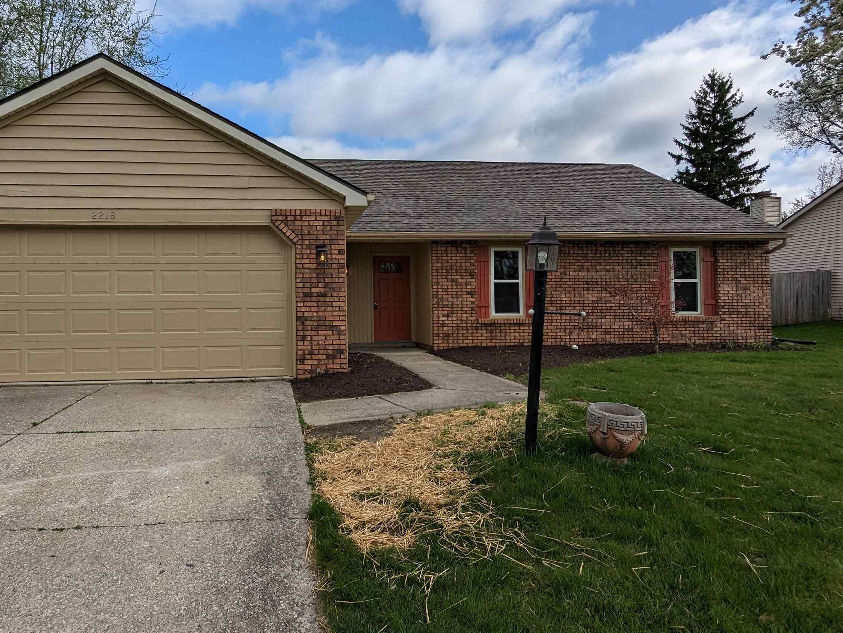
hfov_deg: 75.3
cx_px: 326
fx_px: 536
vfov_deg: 61.1
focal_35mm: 22
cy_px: 303
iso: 48
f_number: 2.2
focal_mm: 2.35
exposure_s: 1/1938
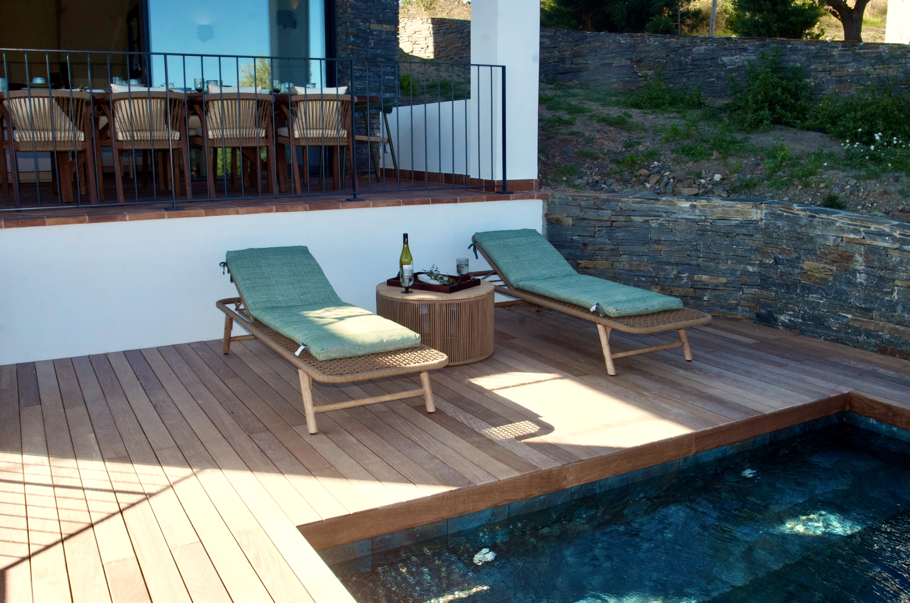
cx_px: 455
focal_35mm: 30
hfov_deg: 62.0
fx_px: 757
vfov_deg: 43.4
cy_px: 302
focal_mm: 20
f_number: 20
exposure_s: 1/250
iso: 1000
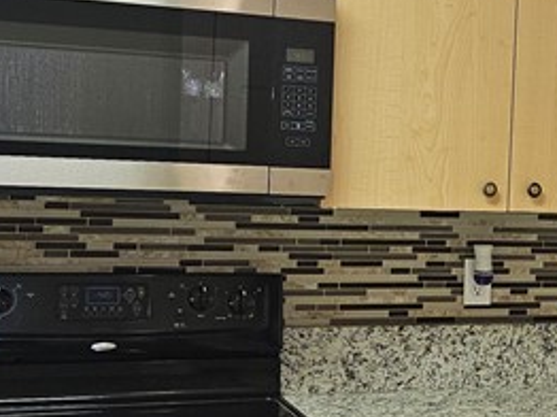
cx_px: 623
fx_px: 1447
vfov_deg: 16.4
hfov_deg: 20.7
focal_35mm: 90
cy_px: 240
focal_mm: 6.3
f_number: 1.7
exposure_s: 1/60
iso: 125
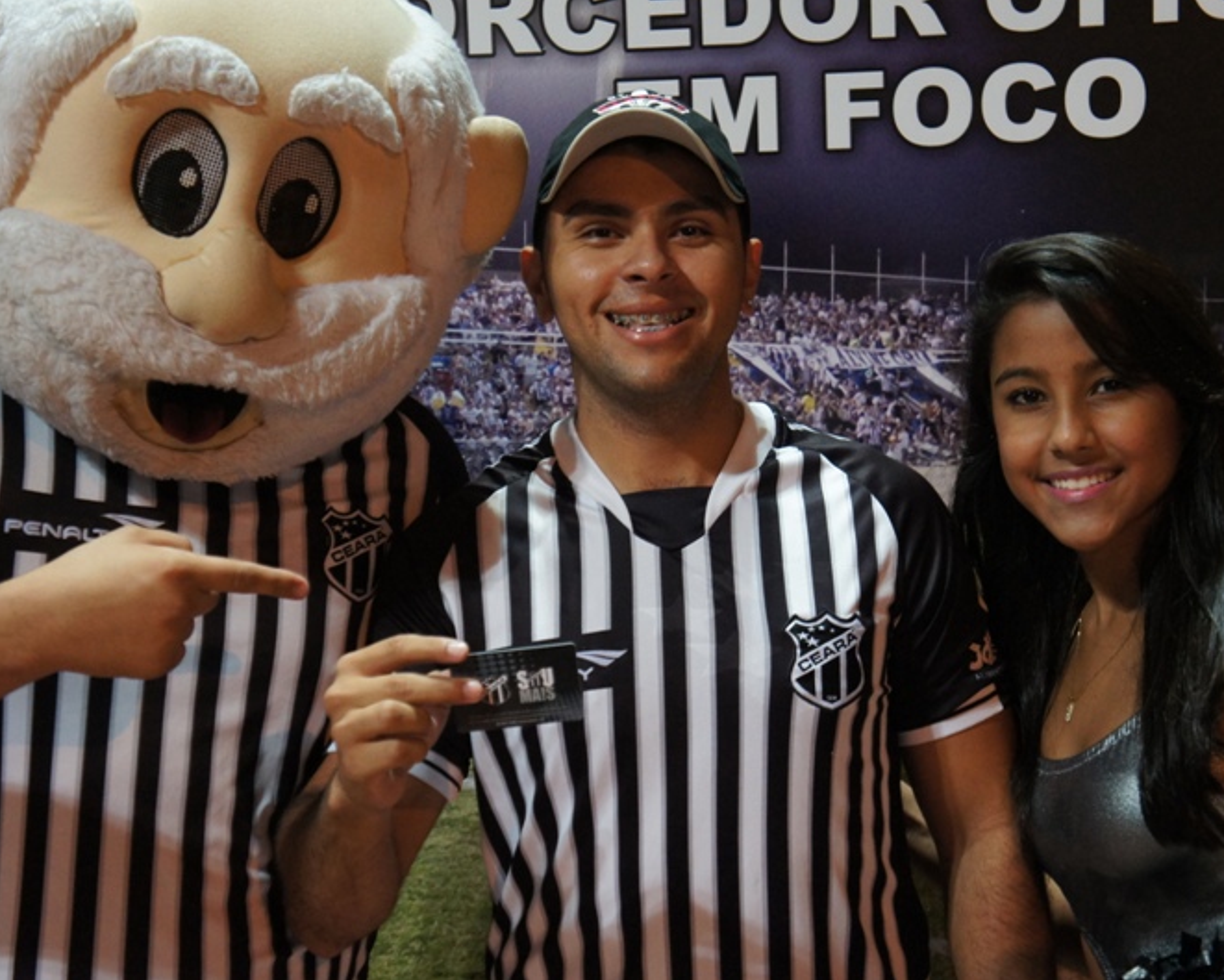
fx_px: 2774
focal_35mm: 77
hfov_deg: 24.9
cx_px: 678
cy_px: 490
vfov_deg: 20.0
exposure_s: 1/25
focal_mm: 45
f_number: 5
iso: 1600
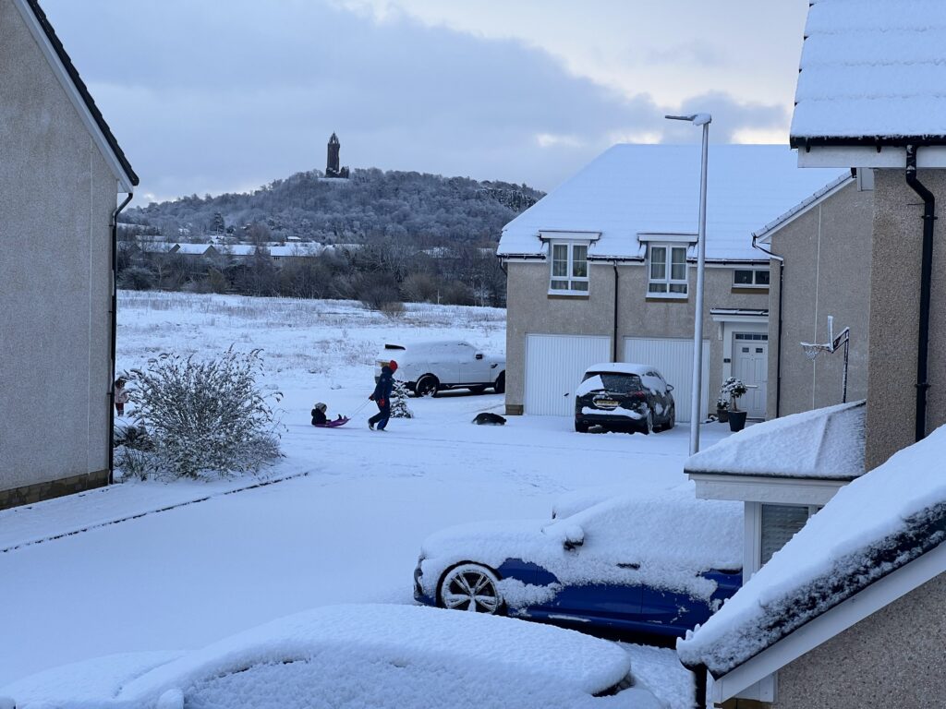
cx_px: 473
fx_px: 2104
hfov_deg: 25.3
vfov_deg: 19.1
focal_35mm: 77
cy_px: 354
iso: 32
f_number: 2.8
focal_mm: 9
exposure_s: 1/122
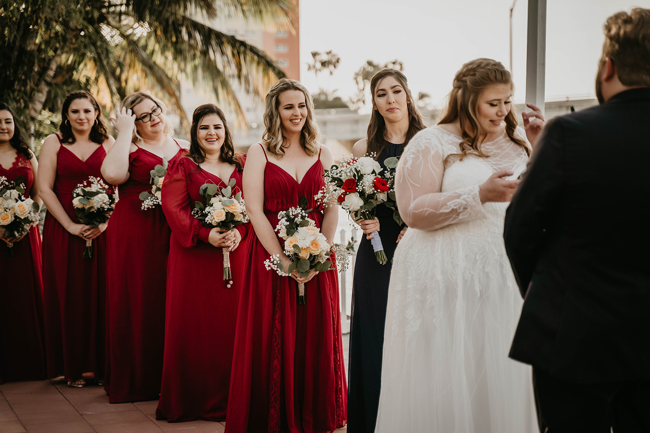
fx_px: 1354
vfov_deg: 18.2
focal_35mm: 75
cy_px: 216
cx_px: 325
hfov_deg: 27.0
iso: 200
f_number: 2.8
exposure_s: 1/800
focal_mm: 75
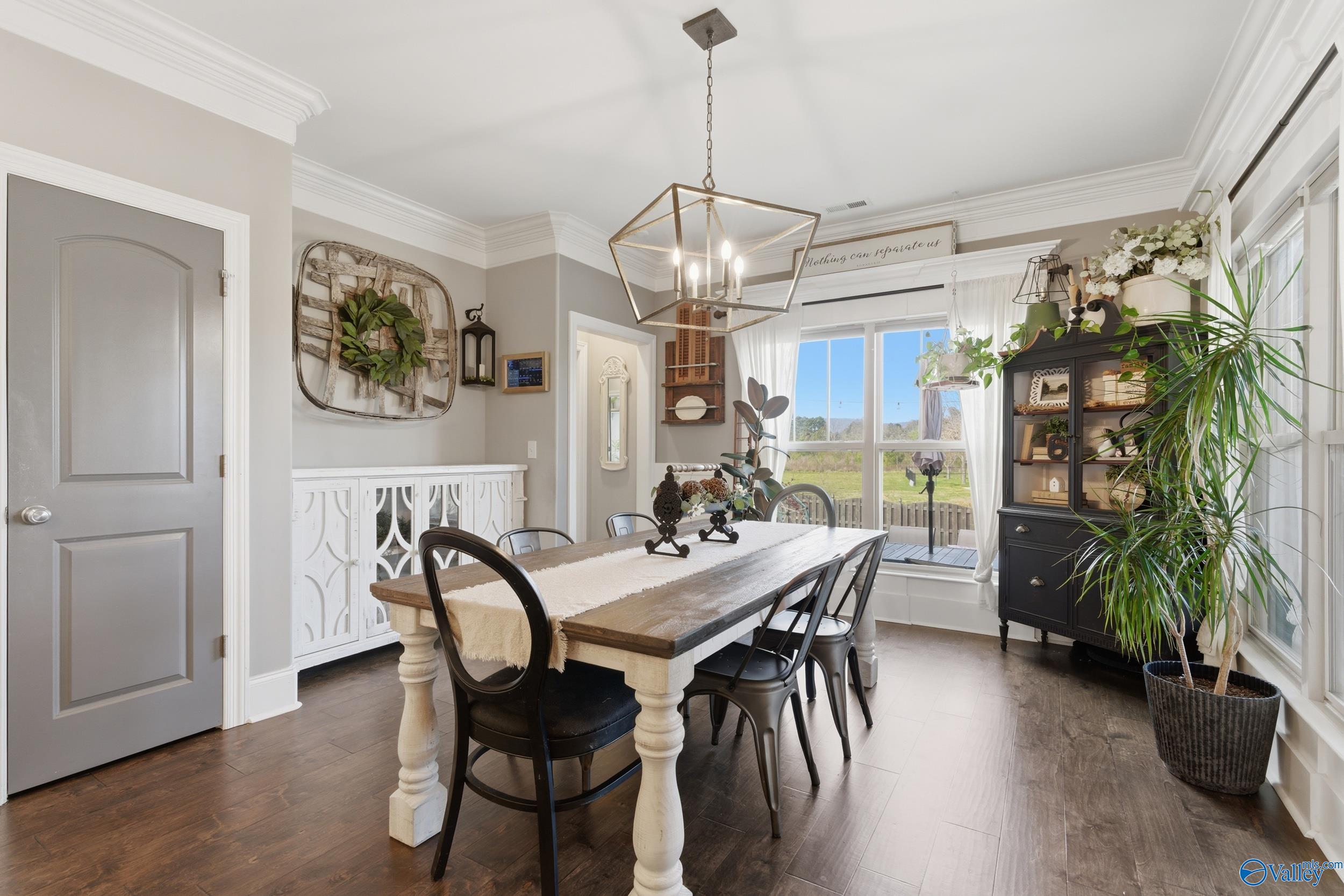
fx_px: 597
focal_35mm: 16
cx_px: 672
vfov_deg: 73.8
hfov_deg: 96.7
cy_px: 448
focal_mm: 16
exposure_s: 1/125
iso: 250
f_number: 9
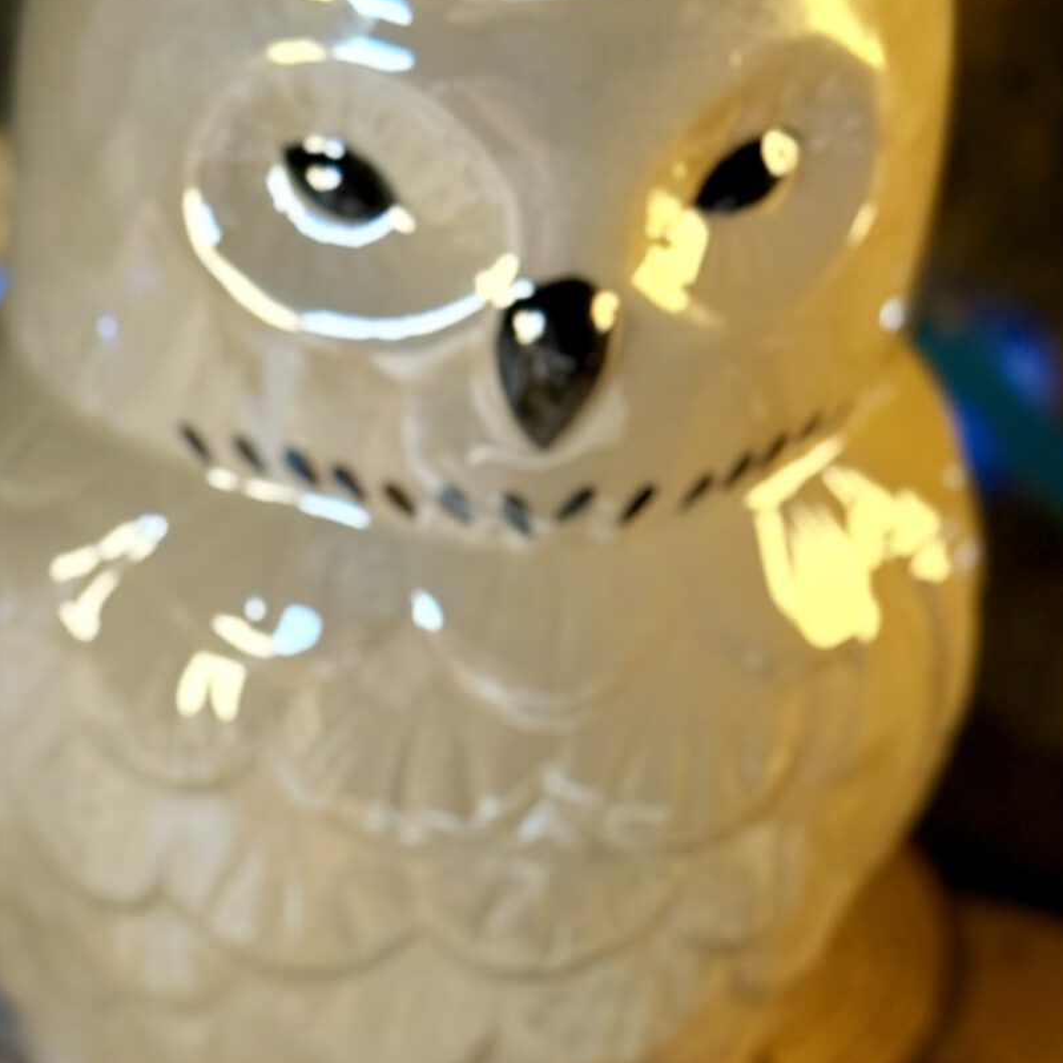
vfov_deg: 12.4
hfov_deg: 12.6
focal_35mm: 136
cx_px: -174
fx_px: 4725
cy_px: 1396
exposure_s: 1/444
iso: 64
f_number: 1.78
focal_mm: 6.76
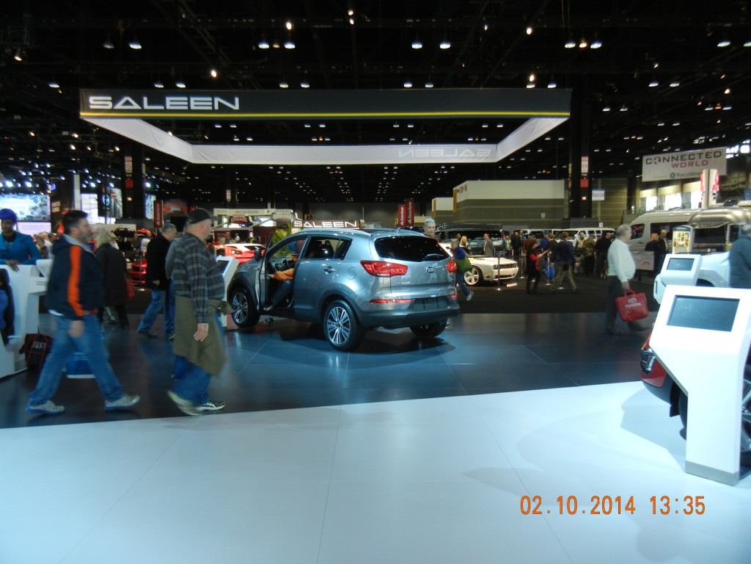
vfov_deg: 46.8
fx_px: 651
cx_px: 376
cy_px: 282
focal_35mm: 30
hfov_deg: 60.0
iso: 196
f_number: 3.5
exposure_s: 1/36.3
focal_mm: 5.4
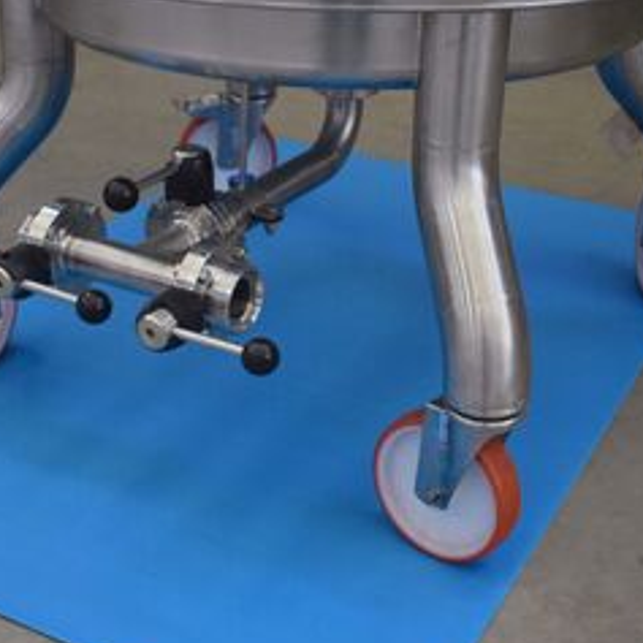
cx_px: 277
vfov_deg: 29.5
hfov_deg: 29.5
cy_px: 355
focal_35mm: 58
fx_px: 1219
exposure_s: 1/60
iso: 1100
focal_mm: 18
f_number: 3.5
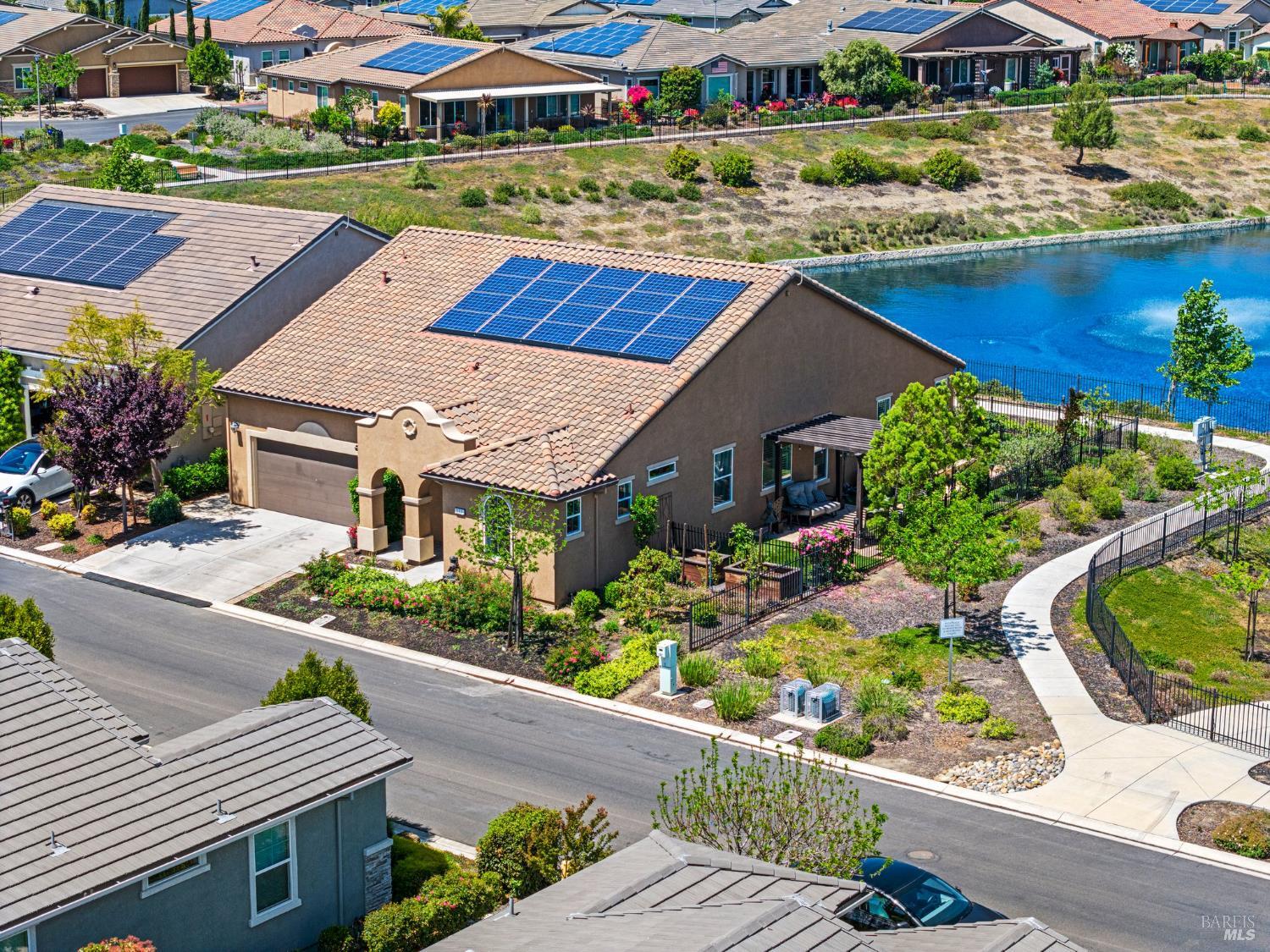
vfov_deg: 21.0
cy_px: 476
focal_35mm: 70
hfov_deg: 27.8
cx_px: 635
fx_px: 2568
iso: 140
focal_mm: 19.35
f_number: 2.8
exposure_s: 1/60
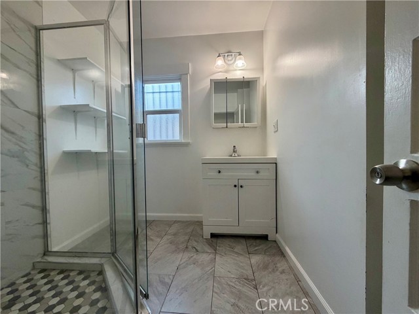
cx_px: 210
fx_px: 169
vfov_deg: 85.7
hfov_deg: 102.1
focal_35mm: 14
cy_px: 157
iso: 200
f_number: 2.2
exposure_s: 1/120
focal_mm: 2.22
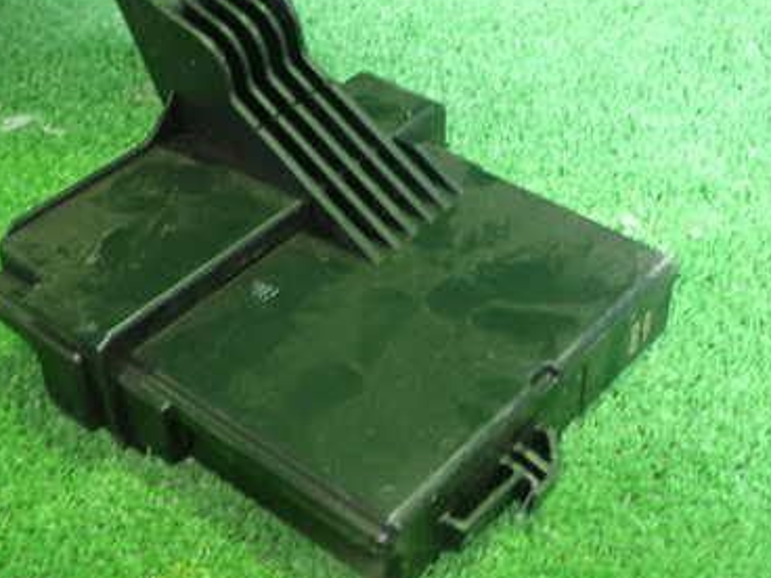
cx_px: 337
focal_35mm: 62
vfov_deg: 23.6
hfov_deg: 31.2
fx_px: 1381
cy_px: 243
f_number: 2.7
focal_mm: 6.83
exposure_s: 1/25
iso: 800
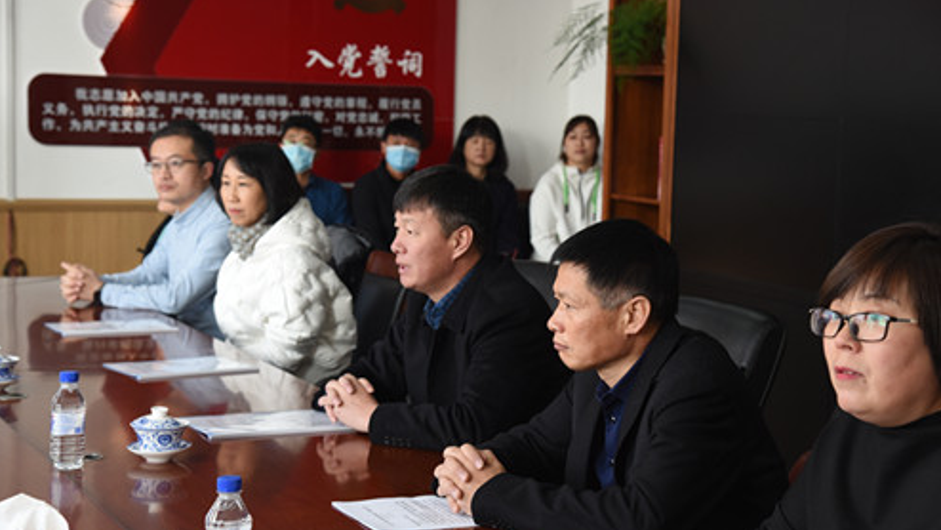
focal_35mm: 70
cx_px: 472
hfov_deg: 30.1
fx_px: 1747
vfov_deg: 17.2
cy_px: 266
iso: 1600
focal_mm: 66
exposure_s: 1/125
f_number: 5
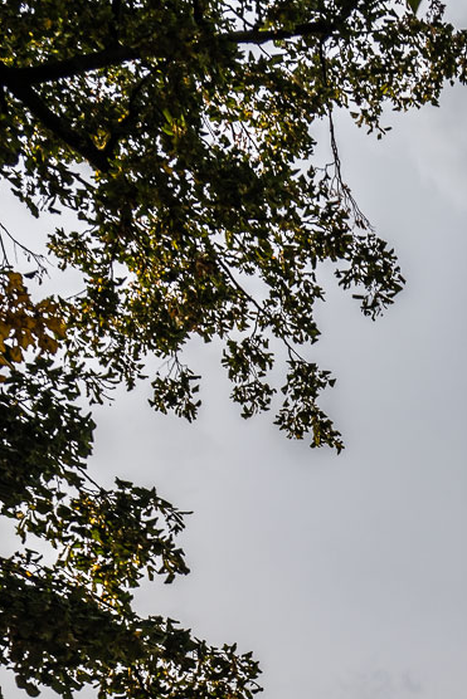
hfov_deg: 14.7
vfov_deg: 21.0
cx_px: 592
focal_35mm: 90
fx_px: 1744
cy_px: 852
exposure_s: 1/320
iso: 100
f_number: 5.6
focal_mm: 23.1
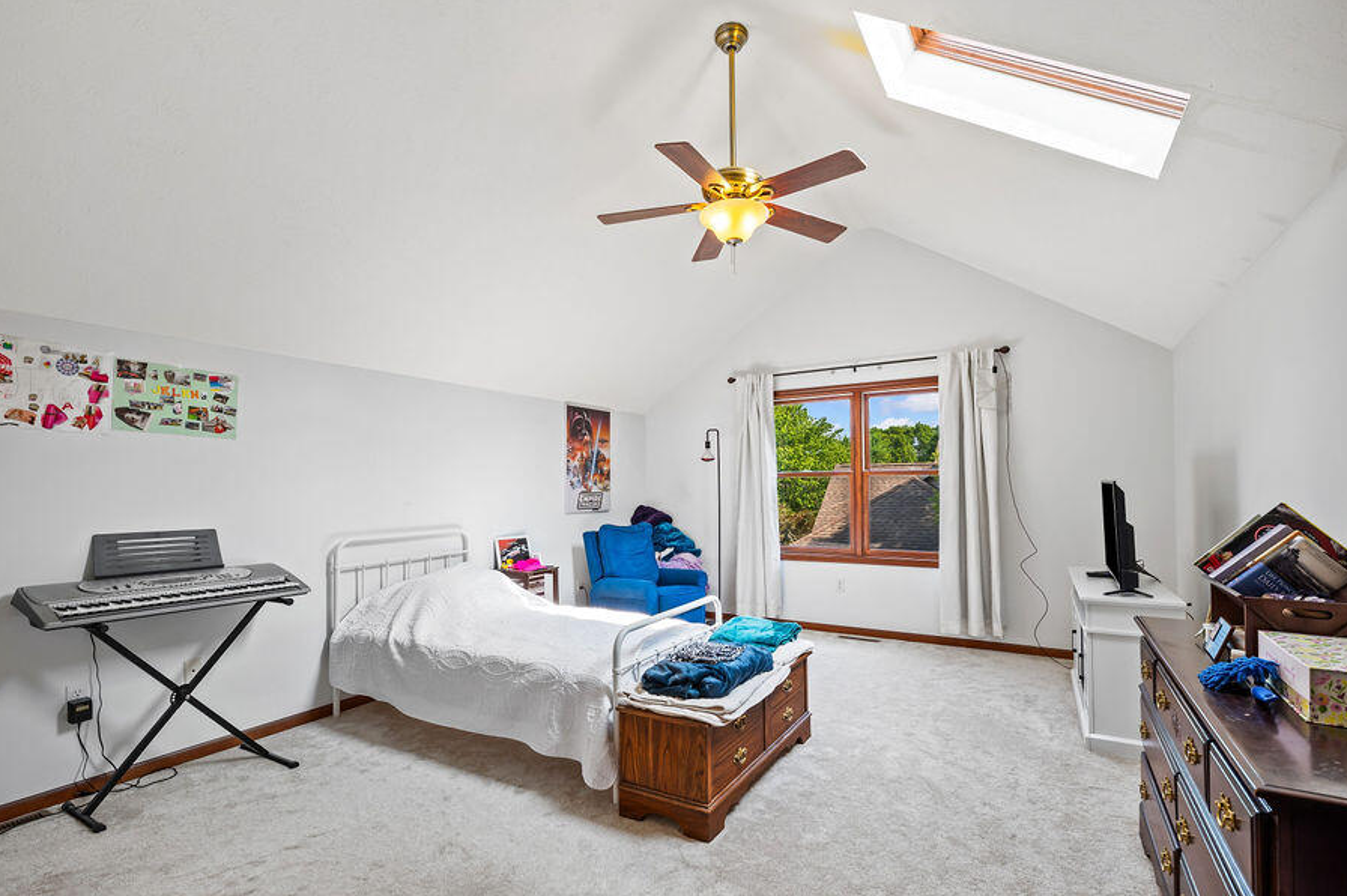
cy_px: 471
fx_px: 620
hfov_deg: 94.8
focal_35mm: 17
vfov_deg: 71.7
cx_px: 680
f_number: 9
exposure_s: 1/4
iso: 250
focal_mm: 14.5
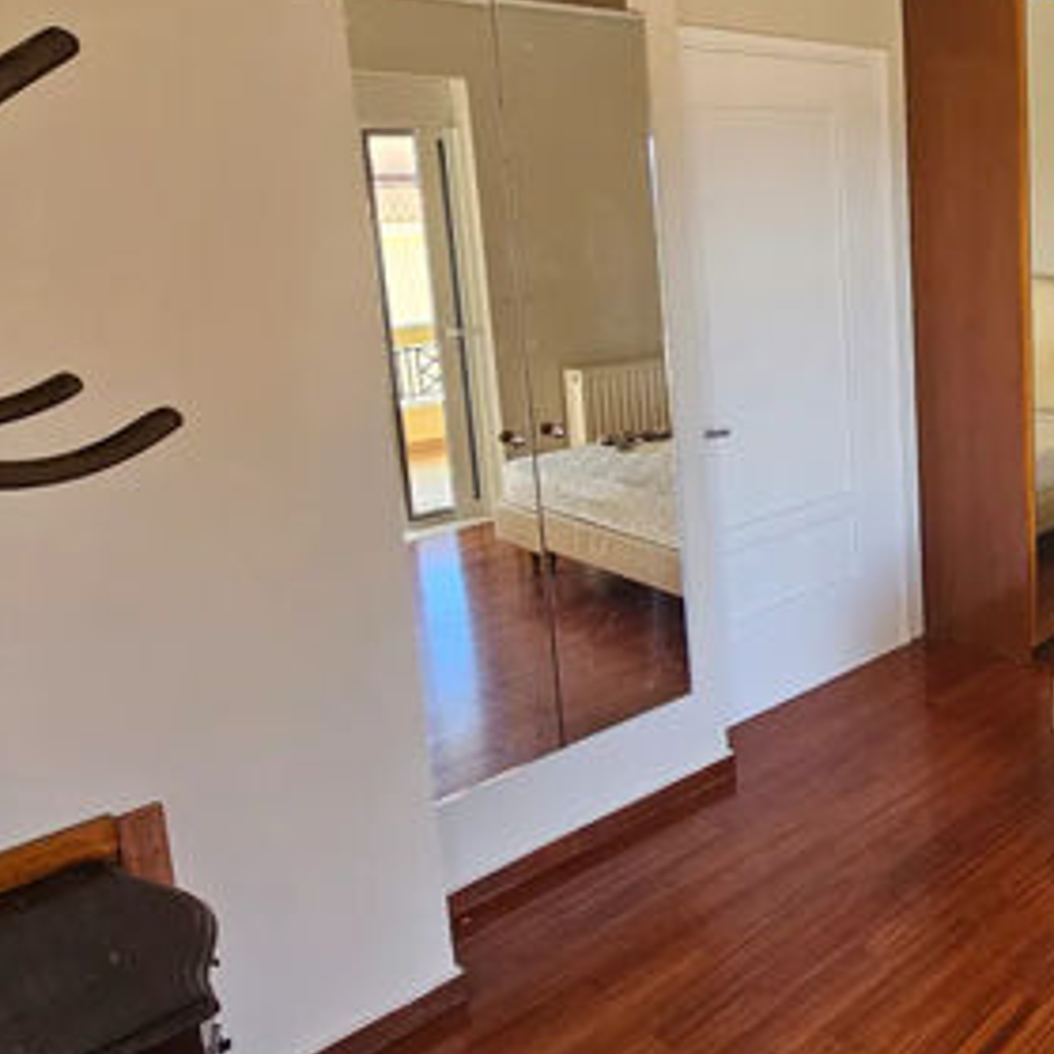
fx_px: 999
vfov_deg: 54.3
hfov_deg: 41.9
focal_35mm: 29
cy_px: 340
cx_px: 1199
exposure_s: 1/77.4
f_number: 2.2
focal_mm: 2.2
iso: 80
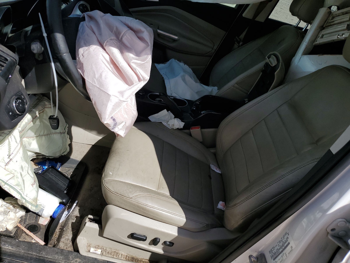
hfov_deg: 67.3
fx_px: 263
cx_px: 175
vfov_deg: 53.1
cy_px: 132
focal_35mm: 26
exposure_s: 1/5000
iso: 50
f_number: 1.5
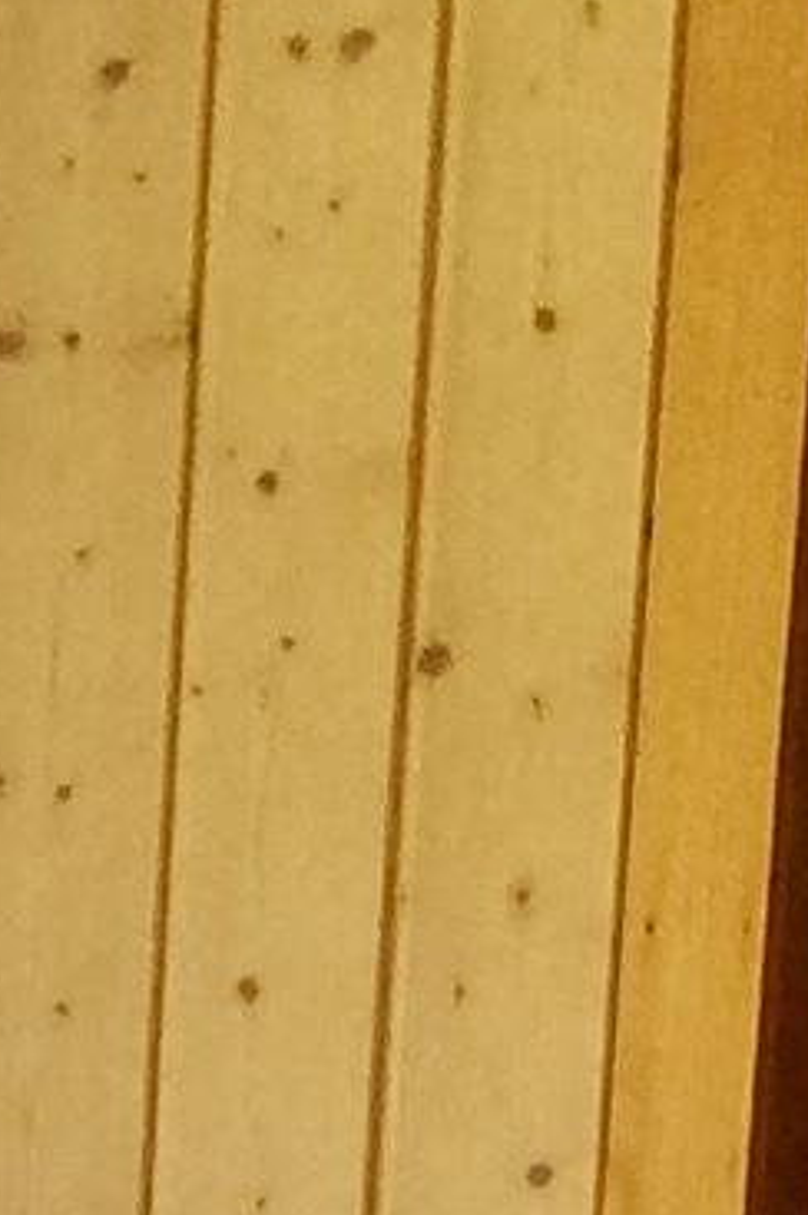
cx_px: -53
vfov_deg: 8.4
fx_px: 7926
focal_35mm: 235
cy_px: 2314
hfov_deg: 5.8
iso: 80
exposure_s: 1/25
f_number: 2.4
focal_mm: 3.3
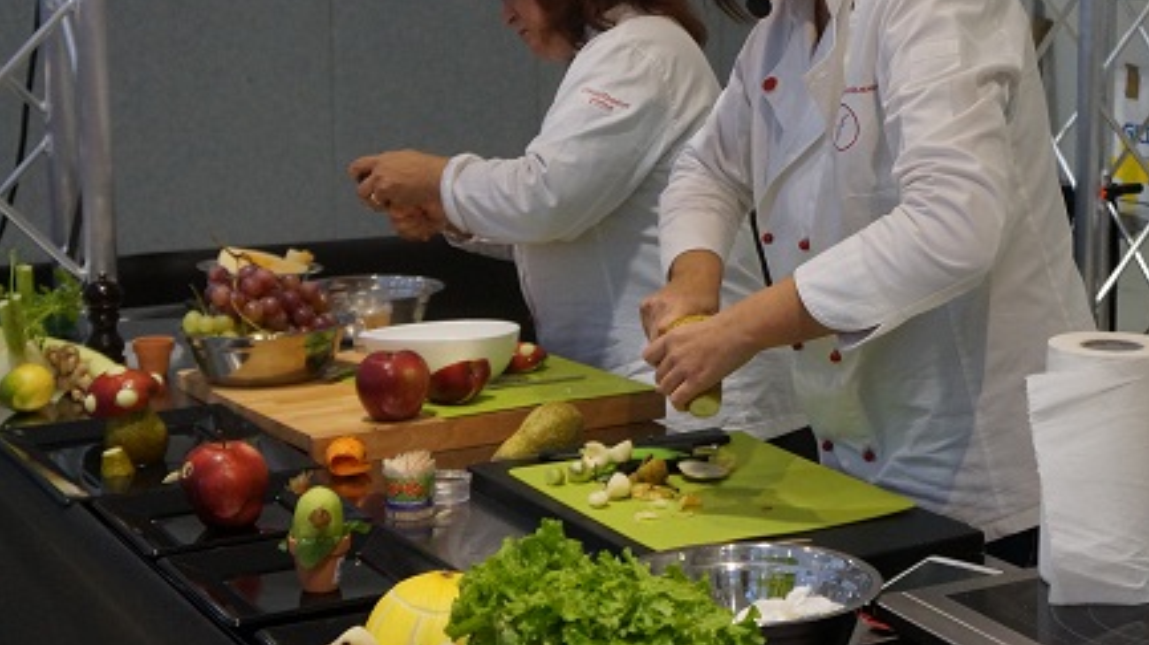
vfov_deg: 18.2
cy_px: 220
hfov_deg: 31.5
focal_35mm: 66
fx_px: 2010
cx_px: 817
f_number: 4
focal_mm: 28
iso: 1000
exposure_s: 1/160
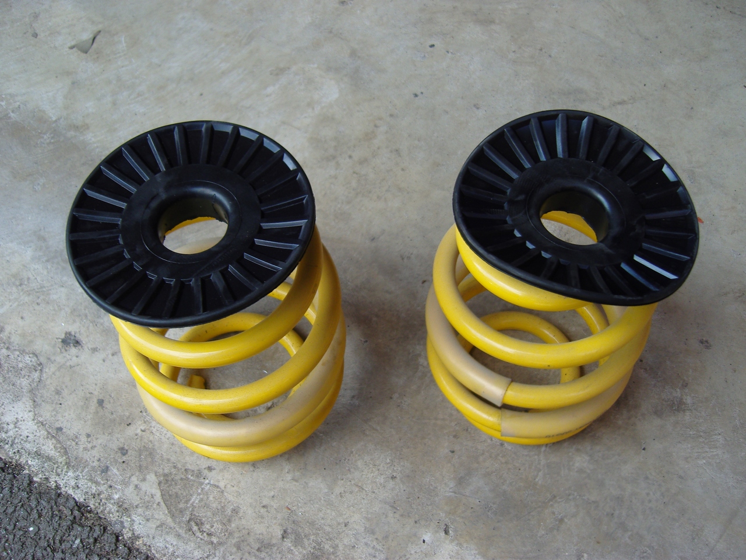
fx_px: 733
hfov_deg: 54.0
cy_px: 280
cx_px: 373
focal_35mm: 34
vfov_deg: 41.8
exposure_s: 1/200
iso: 100
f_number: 2.8
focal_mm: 7.3
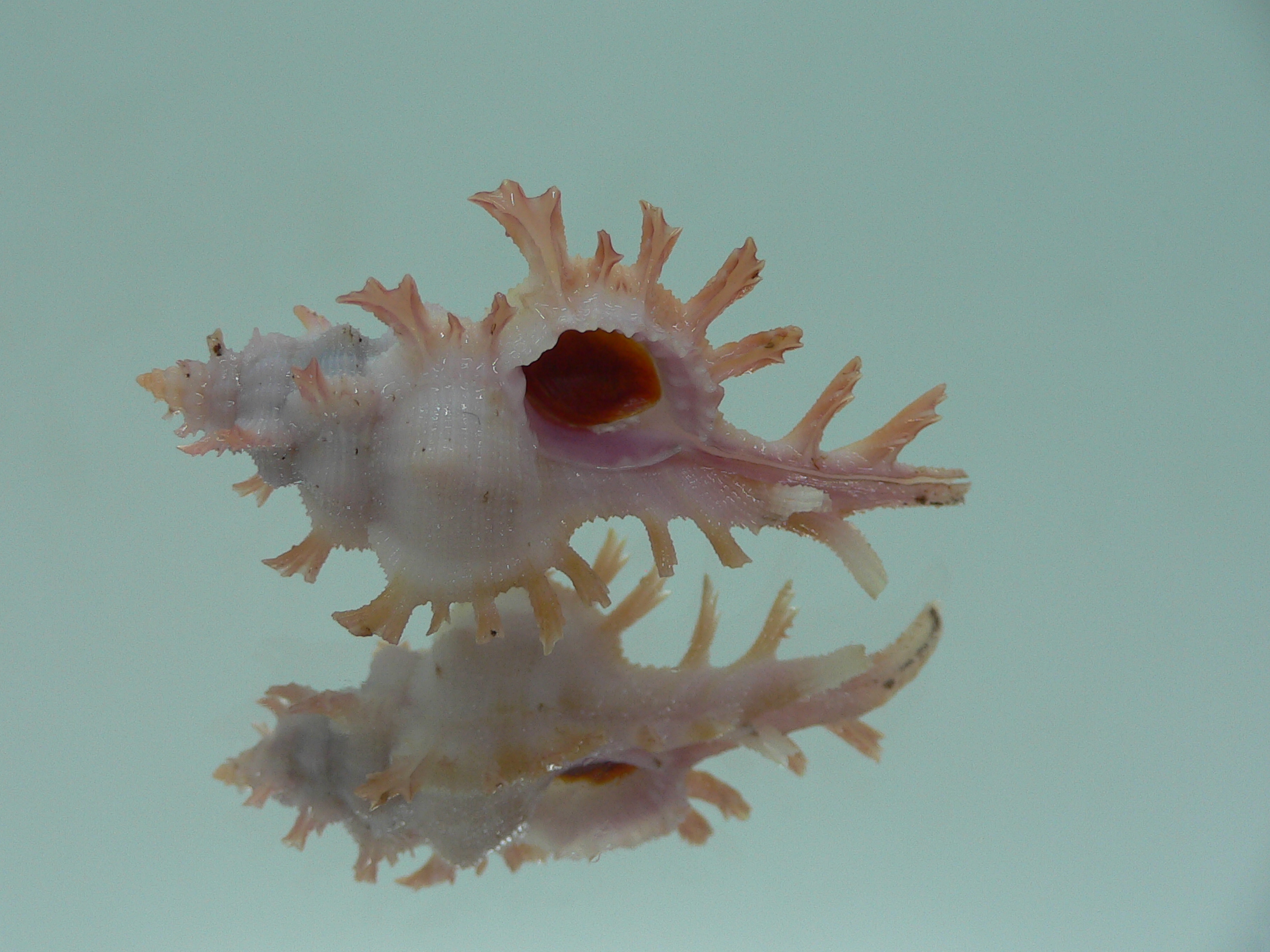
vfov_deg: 36.8
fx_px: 1431
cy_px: 467
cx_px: 567
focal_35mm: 39
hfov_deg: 47.8
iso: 80
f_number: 2.8
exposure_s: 1/60
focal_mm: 4.6
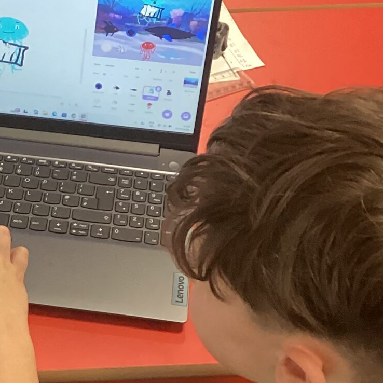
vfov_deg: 18.3
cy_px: 229
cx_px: -30
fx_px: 1189
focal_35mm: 95
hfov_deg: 17.7
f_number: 2.4
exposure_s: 1/50
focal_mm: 3.3
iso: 160
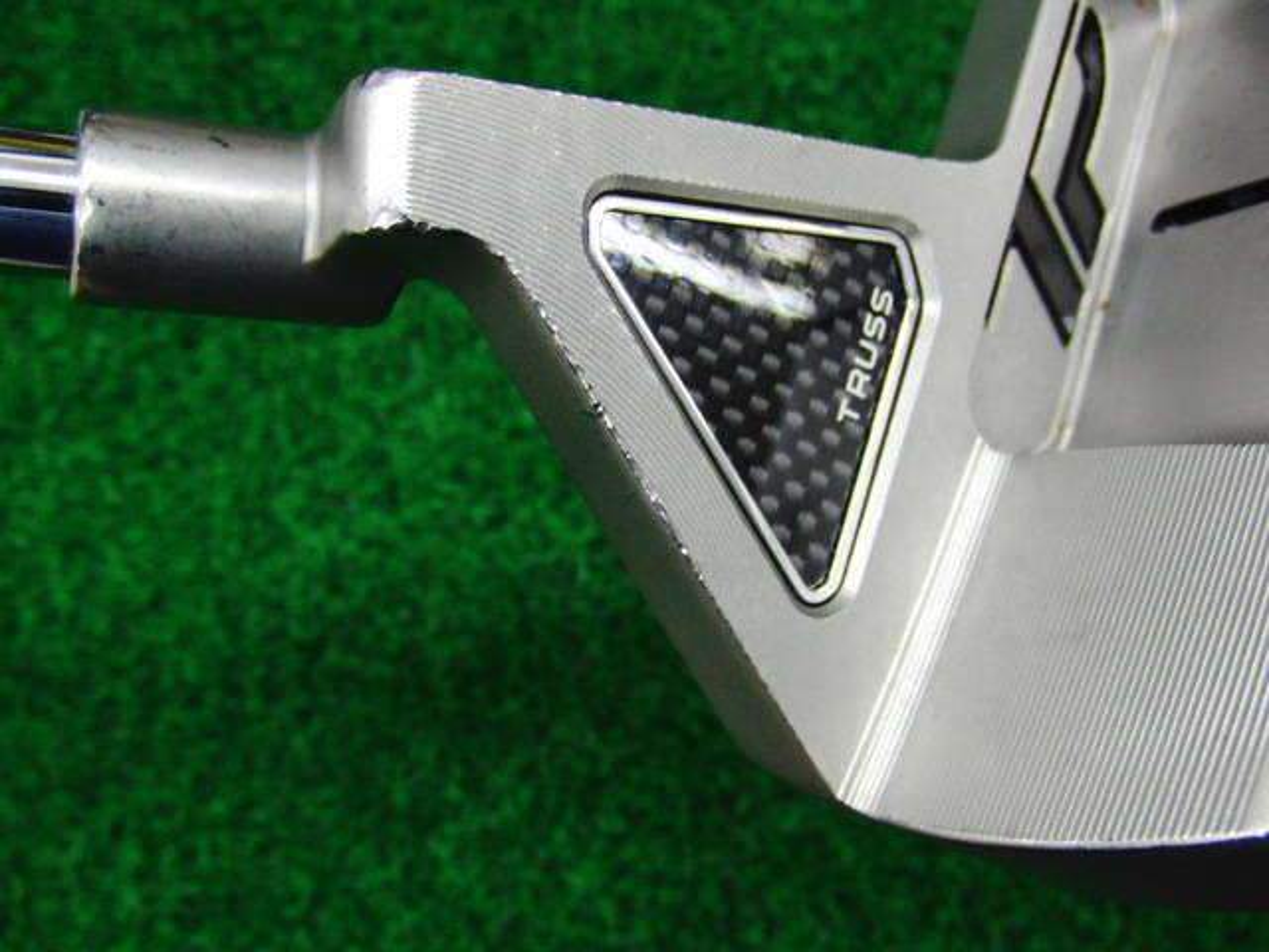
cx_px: 634
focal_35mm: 37
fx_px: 1356
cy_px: 476
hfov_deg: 50.1
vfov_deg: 38.7
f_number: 3.6
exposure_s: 1/50
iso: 400
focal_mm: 6.42
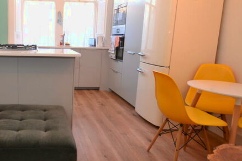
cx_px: 51
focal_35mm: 24
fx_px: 161
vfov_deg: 52.8
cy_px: 66
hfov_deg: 67.3
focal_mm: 10
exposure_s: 1/60
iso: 720
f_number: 3.5
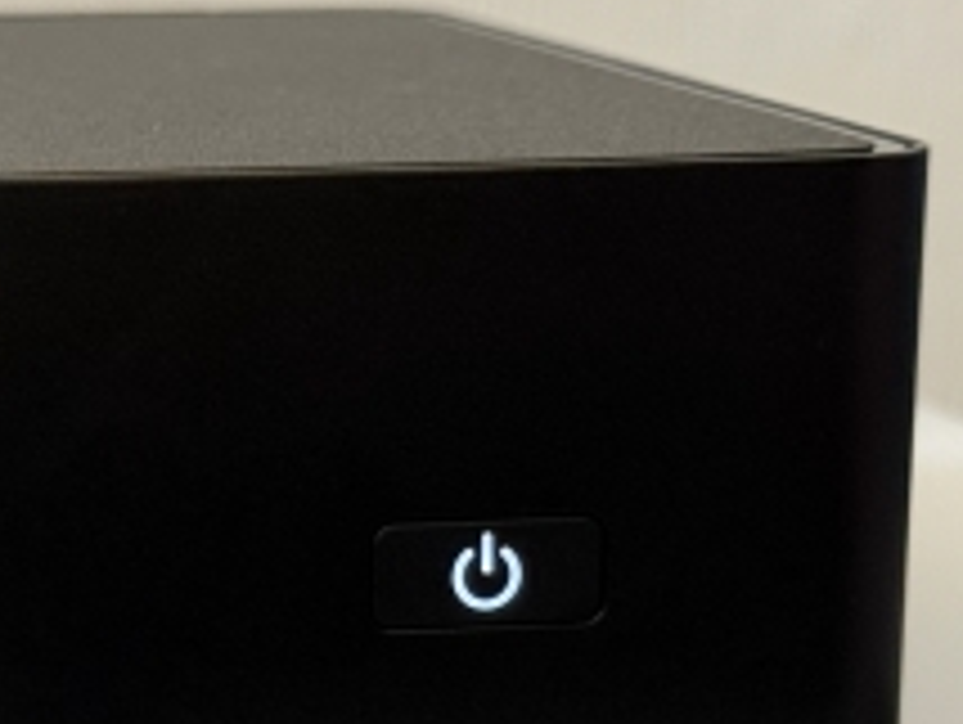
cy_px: 573
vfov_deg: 9.9
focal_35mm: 150
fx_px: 4178
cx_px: -202
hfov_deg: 12.8
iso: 320
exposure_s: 1/40
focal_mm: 6.76
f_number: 1.78
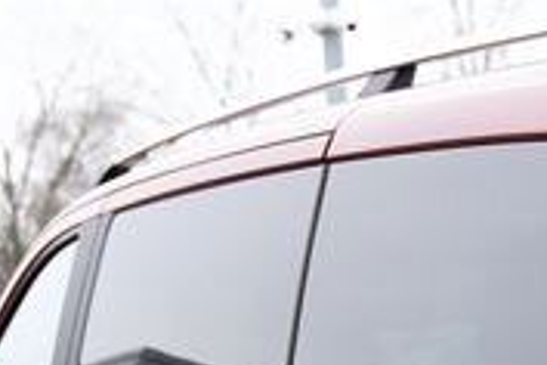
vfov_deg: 7.1
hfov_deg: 10.5
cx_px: 955
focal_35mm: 185
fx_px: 2811
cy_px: 775
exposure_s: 1/60
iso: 100
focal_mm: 32
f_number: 4
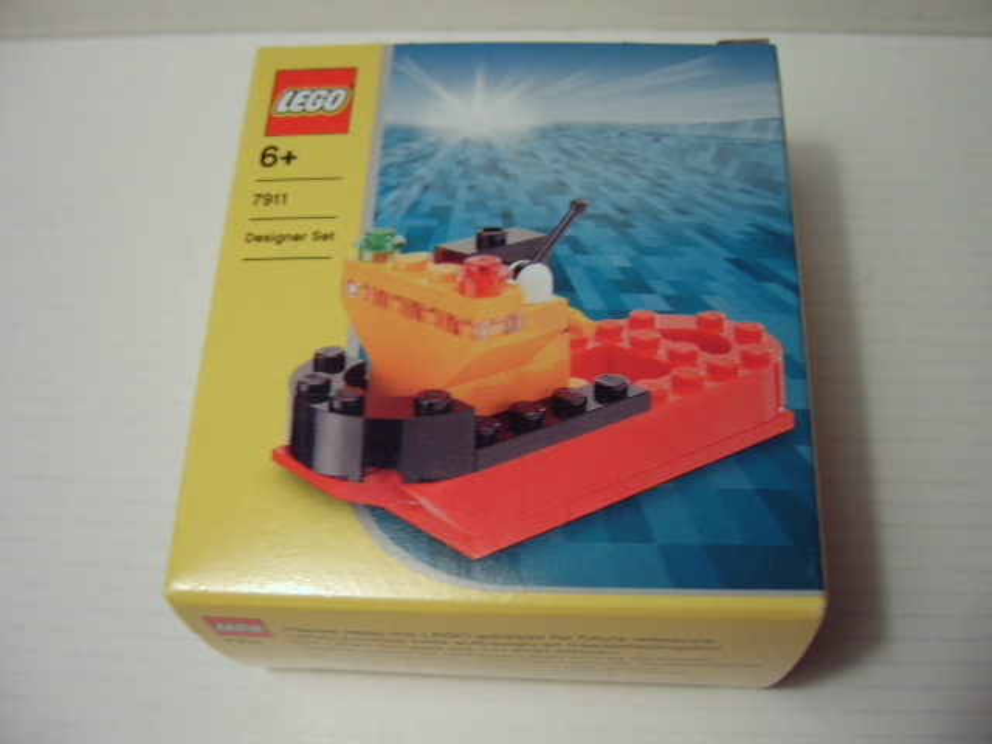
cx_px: 496
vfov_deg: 45.4
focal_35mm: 31
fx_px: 888
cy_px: 372
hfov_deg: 58.4
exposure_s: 1/46
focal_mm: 8.13
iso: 100
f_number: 2.7
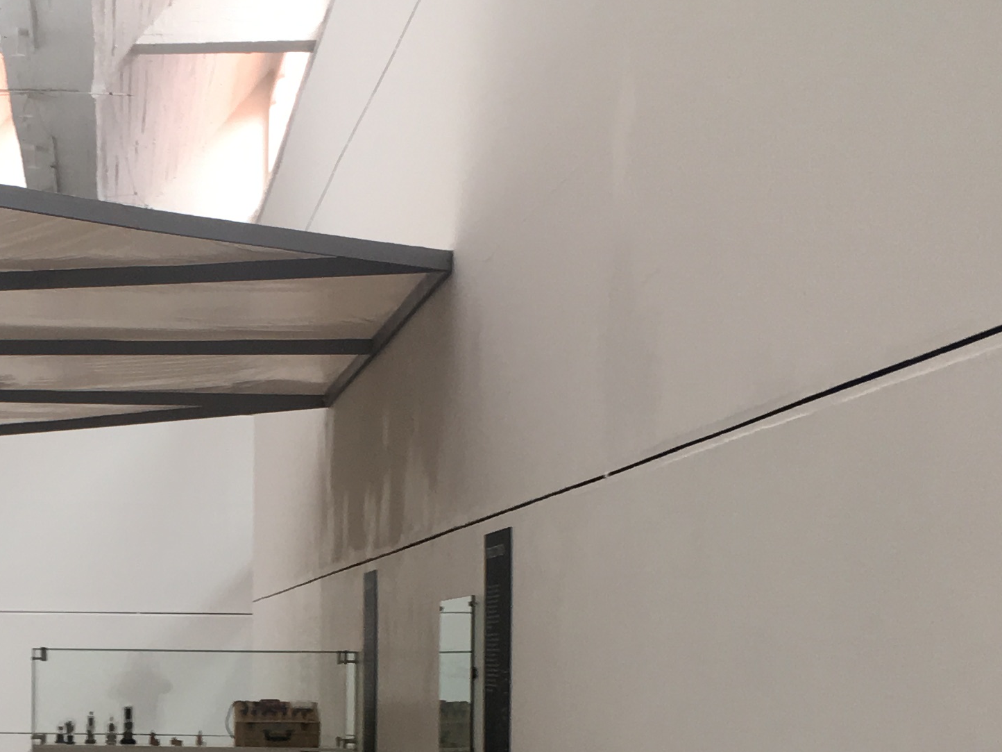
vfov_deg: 17.7
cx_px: -9
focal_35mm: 81
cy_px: 776
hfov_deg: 23.1
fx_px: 2345
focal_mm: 4.15
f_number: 2.2
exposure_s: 1/120
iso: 40
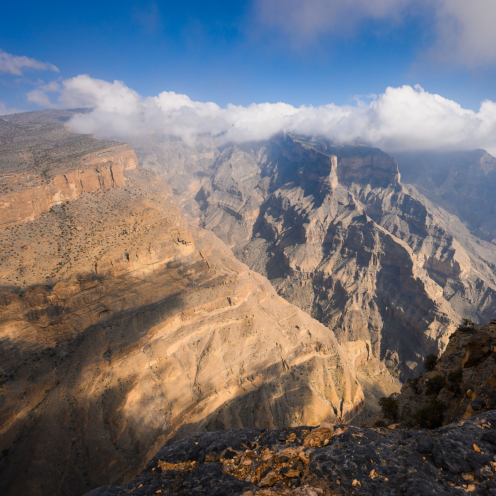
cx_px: 320
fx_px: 292
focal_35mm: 18
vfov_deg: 80.7
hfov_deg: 78.7
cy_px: 248
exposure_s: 1/250
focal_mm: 14
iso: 100
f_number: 9
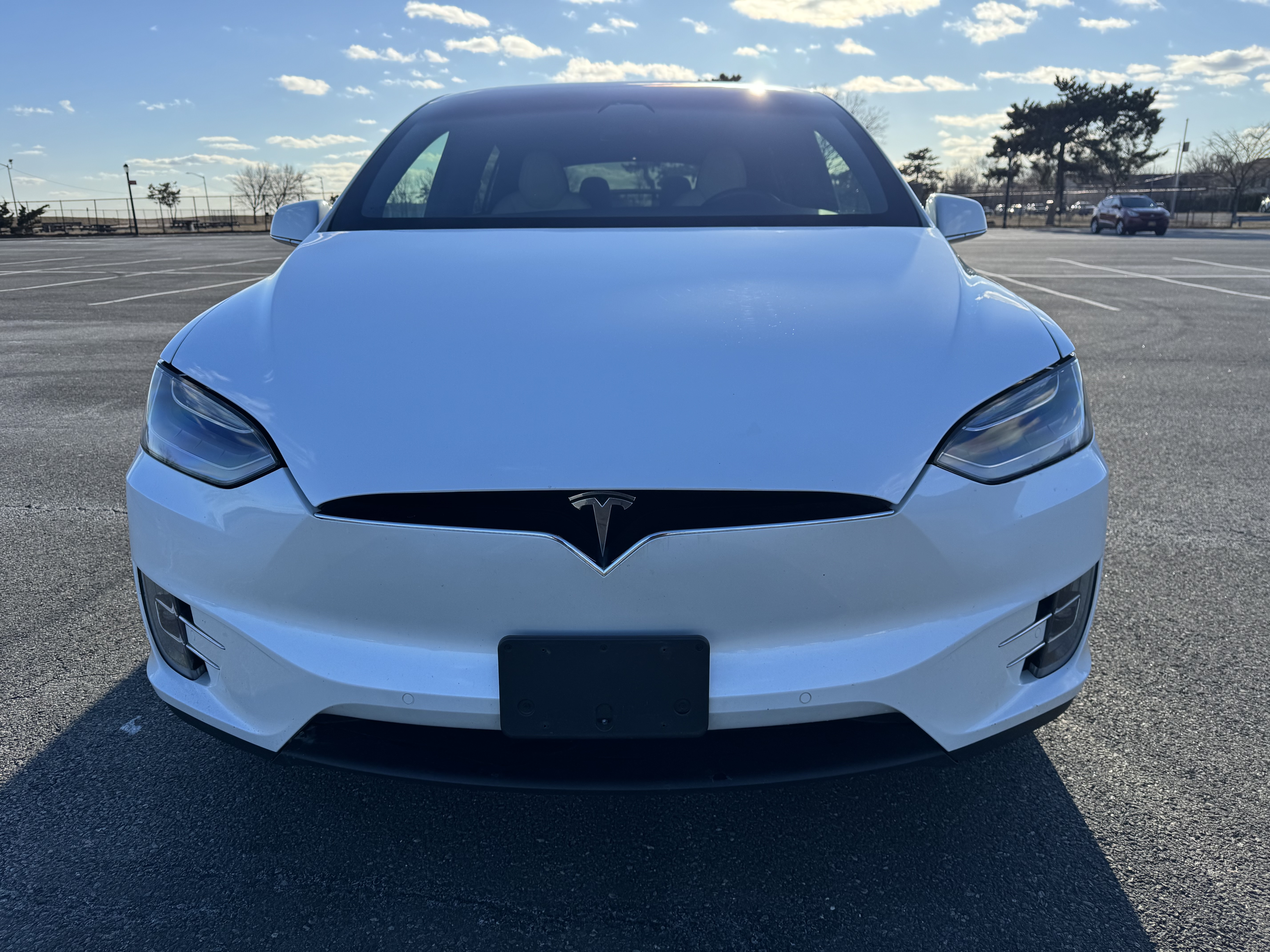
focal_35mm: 24
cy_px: 476
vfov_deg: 56.8
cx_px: 635
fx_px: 881
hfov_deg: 71.6
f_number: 1.78
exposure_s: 1/3247
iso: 80
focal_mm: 6.76
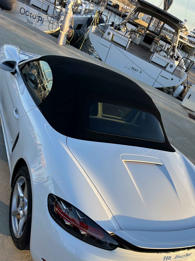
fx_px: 248
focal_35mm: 33
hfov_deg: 42.9
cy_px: 164
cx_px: 104
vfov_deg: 54.7
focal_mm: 5.7
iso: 50
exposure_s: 1/539
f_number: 1.5
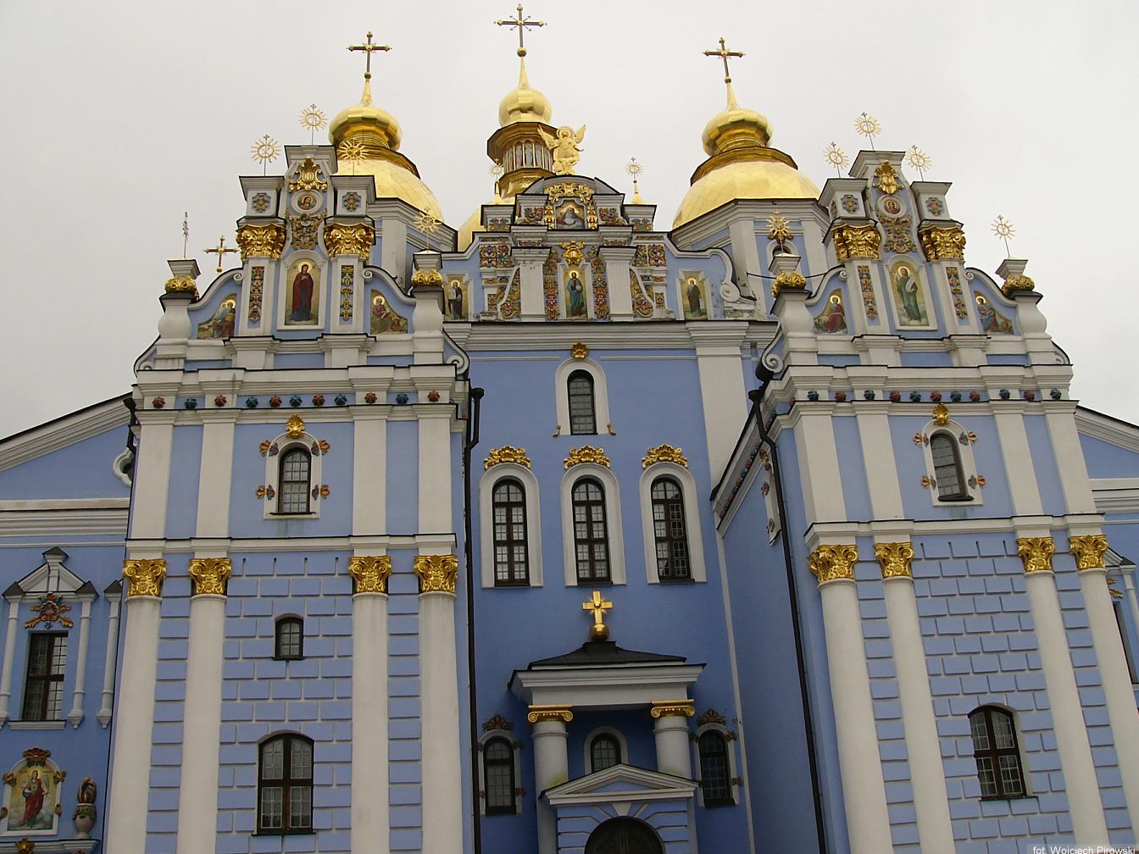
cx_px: 558
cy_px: 422
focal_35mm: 37
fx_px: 1217
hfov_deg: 50.1
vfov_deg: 38.7
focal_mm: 6
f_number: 4.6
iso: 50
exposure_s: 1/250
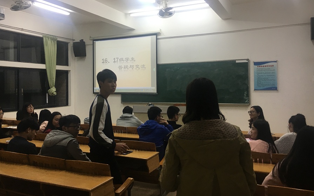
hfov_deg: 61.2
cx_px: 158
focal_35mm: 31
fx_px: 265
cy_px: 81
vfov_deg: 40.5
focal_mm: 4.15
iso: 50
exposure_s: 1/33
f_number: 2.2
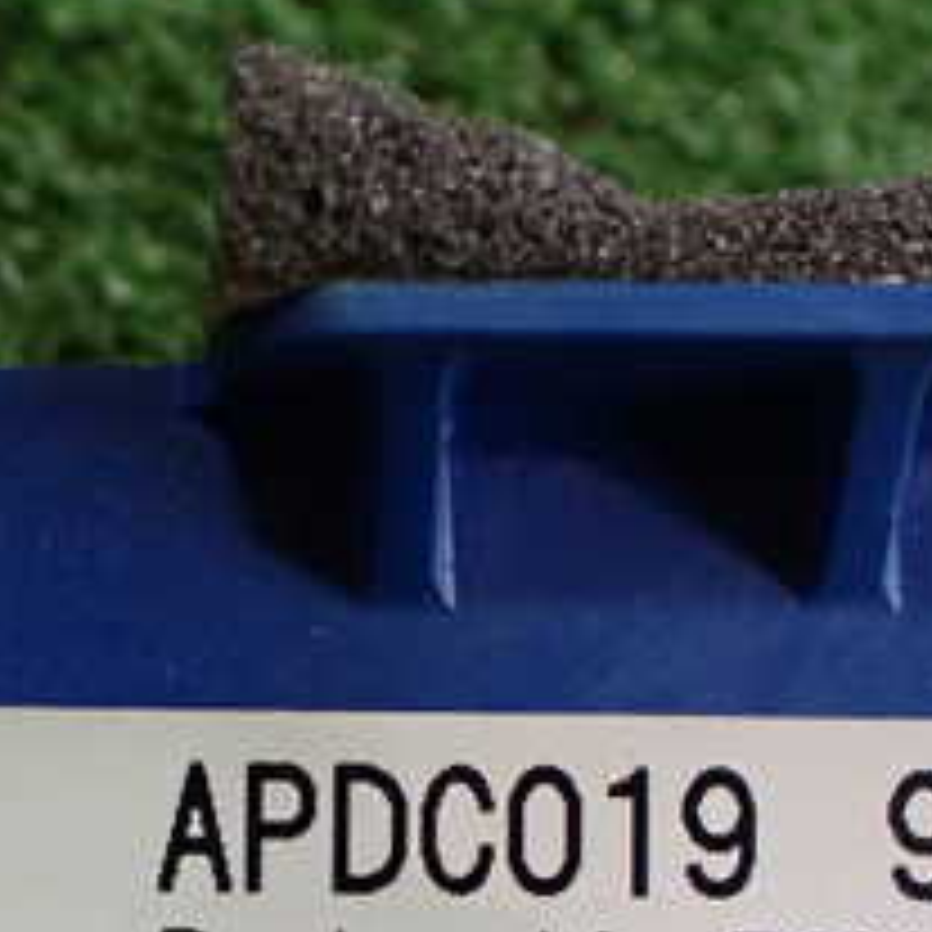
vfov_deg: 21.5
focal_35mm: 77
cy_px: 986
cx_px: 257
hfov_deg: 22.3
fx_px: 2345
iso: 640
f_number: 2.3
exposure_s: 1/125
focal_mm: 5.4
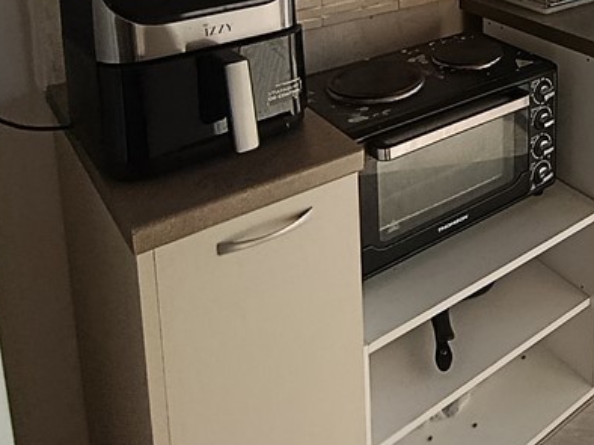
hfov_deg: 42.0
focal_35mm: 39
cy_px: -69
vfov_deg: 31.6
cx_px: 583
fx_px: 669
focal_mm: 1.65
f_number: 2.2
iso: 85
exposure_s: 1/100
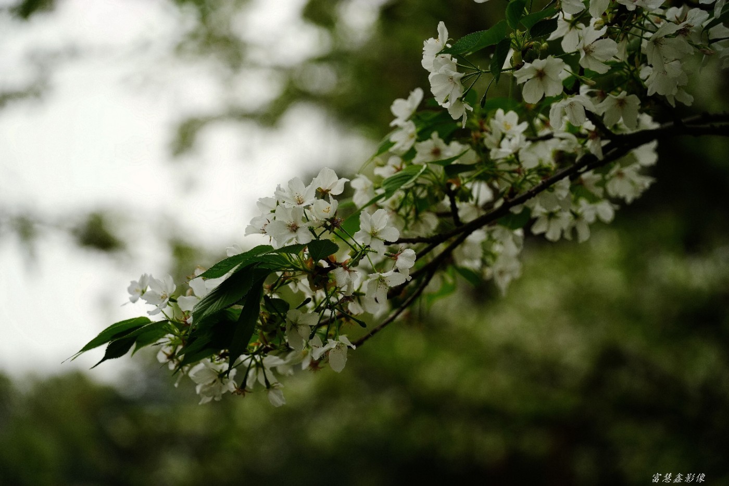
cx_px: 364
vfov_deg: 9.3
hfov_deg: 13.9
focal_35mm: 148
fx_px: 2996
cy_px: 243
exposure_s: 1/400
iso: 250
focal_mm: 148
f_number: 5.6
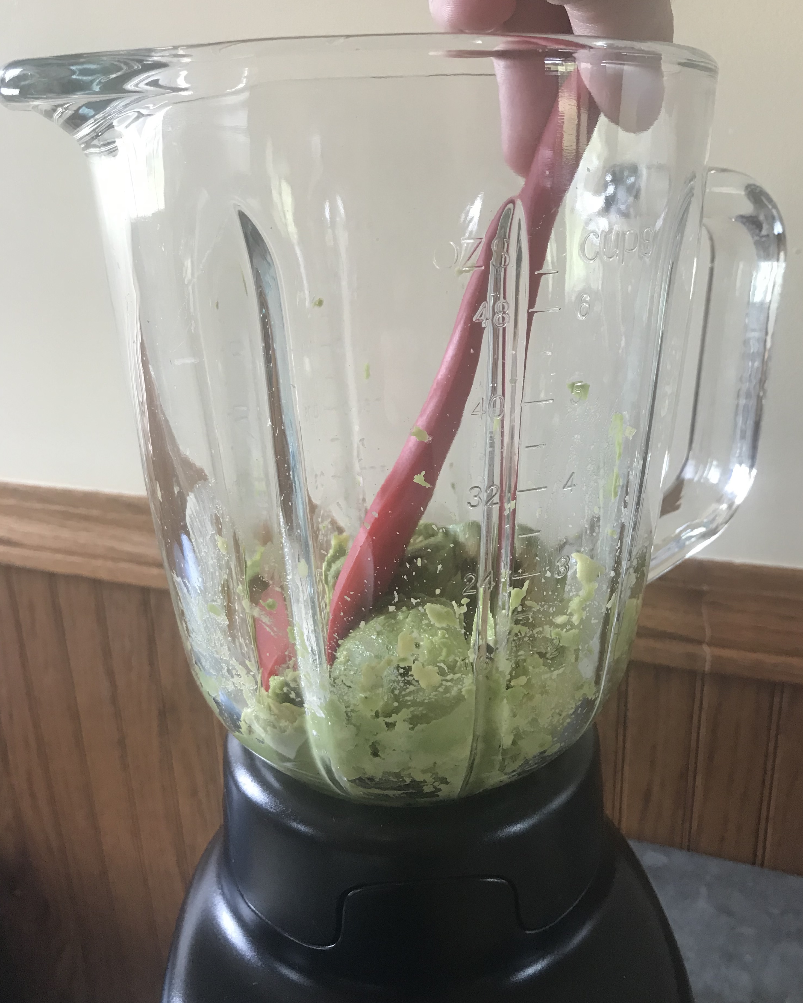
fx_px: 891
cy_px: 501
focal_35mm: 30
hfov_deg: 48.5
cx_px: 412
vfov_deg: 58.8
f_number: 1.8
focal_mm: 3.99
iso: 32
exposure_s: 1/30
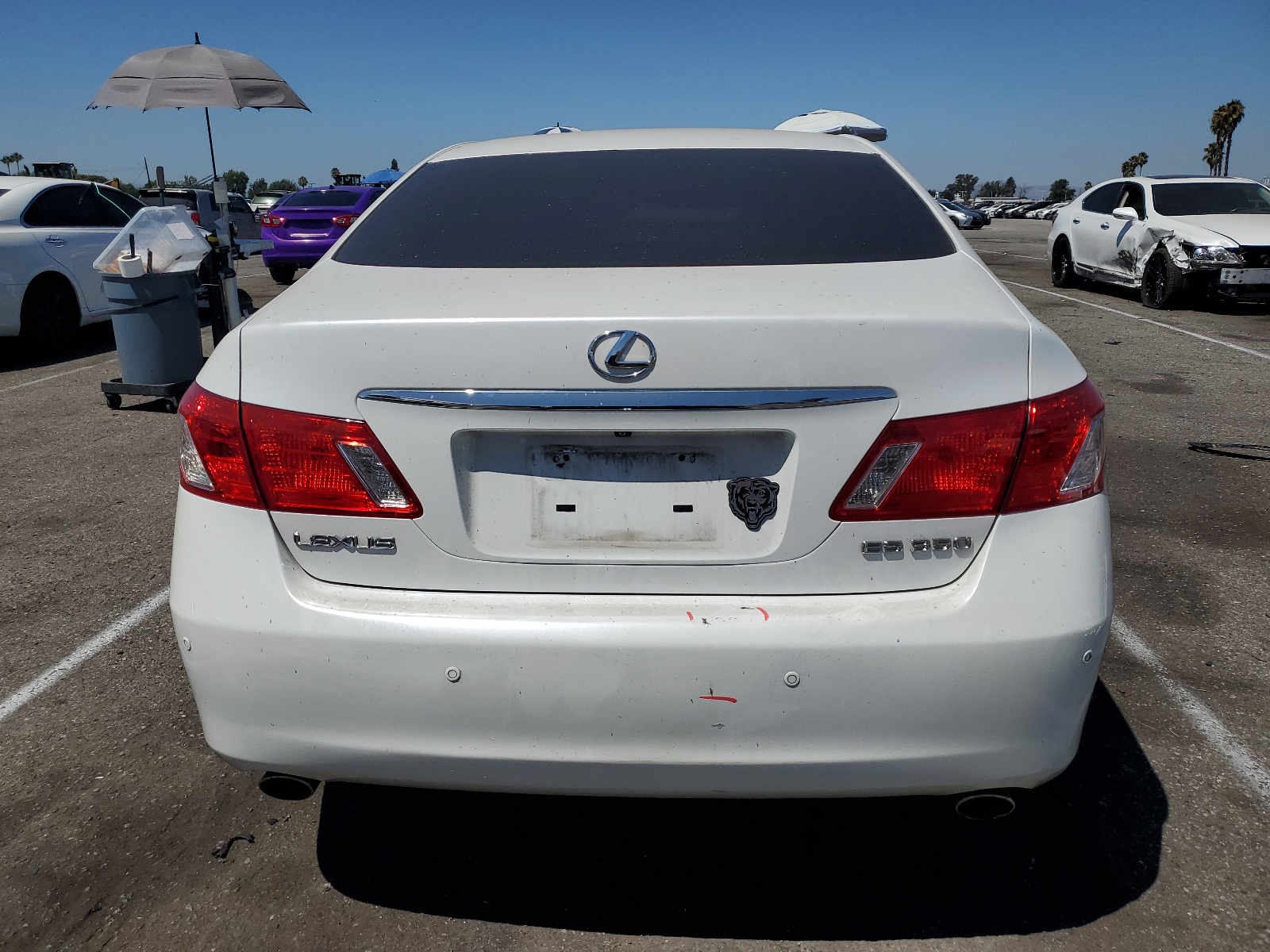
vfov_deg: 53.1
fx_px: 954
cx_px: 635
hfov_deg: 67.3
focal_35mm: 26
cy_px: 476
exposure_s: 1/10000
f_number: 1.5
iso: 51
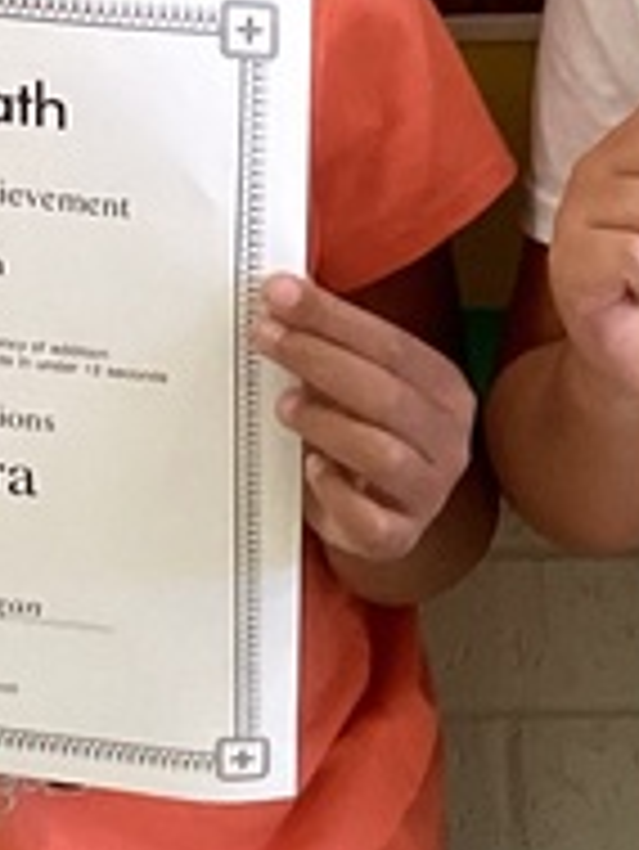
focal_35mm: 168
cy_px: 810
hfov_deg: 8.5
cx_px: 1130
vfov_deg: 11.7
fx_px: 4130
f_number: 2.4
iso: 160
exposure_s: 1/50
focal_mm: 3.3
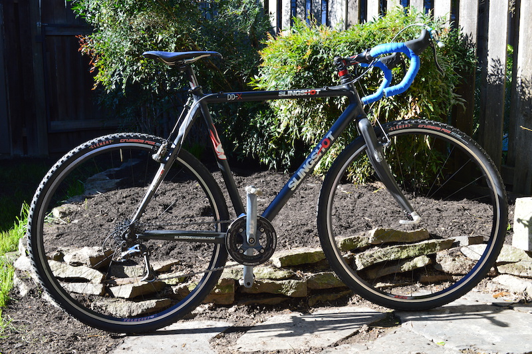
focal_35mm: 45
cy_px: 177
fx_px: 664
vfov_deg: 29.8
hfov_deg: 43.6
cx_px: 266
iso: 400
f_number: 9
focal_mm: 30
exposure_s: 1/100
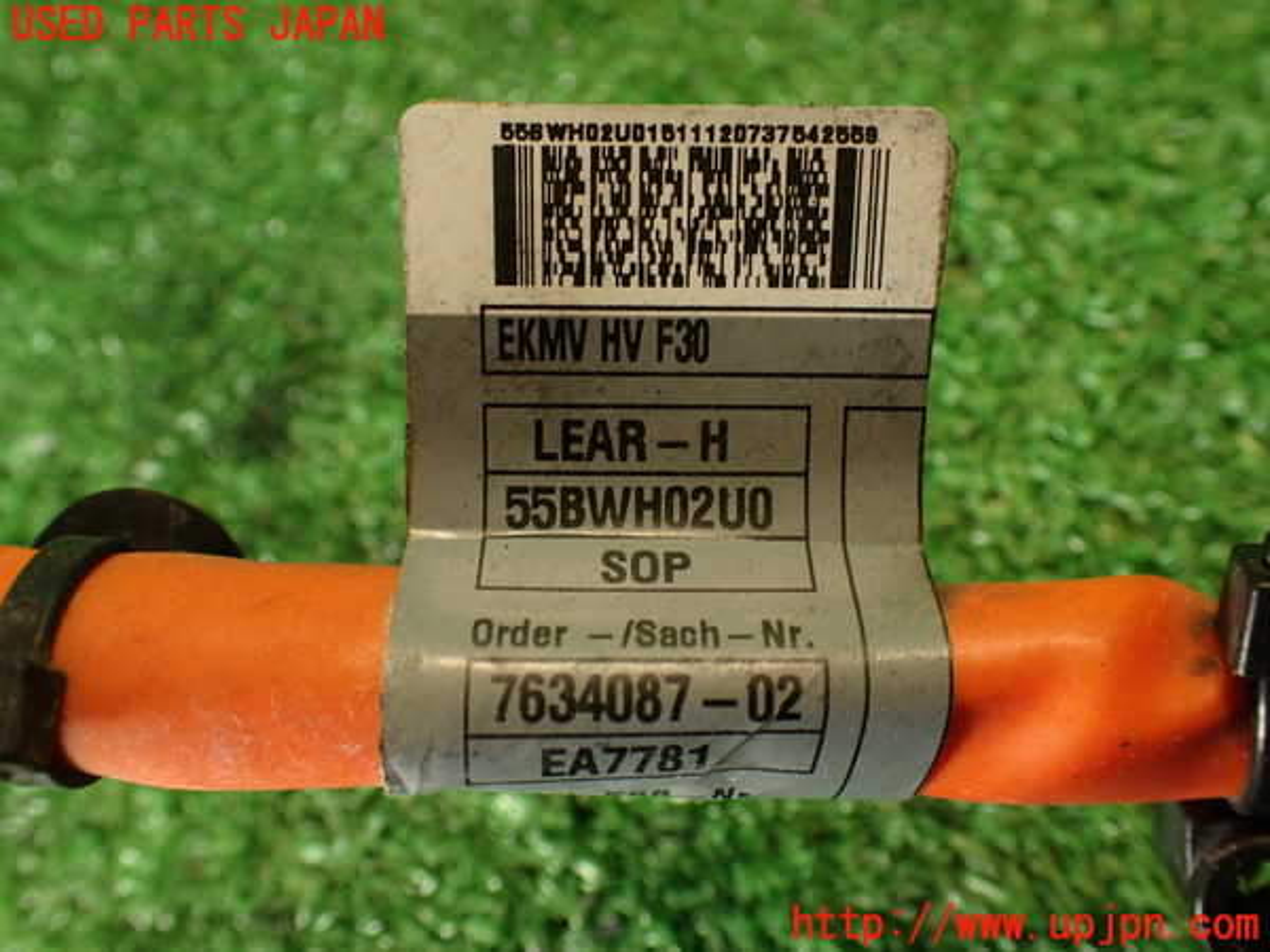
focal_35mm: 32
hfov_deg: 56.8
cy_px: 476
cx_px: 635
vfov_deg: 44.2
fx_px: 1174
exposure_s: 1/30
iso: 200
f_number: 2.4
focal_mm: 5.79
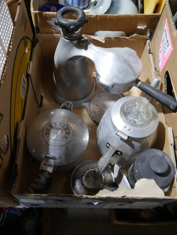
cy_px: 119
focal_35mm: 31
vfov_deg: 58.3
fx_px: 211
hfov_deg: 45.5
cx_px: 87
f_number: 3.6
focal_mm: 15
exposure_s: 1/60
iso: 500
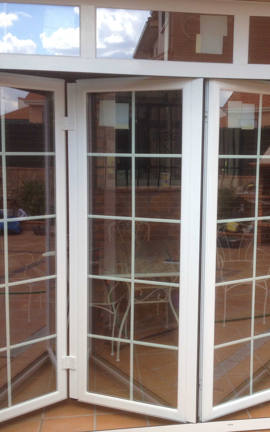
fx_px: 589
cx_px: 200
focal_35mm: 50
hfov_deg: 25.6
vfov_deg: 40.3
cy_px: 215
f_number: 2.4
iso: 64
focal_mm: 4.28
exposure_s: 1/541
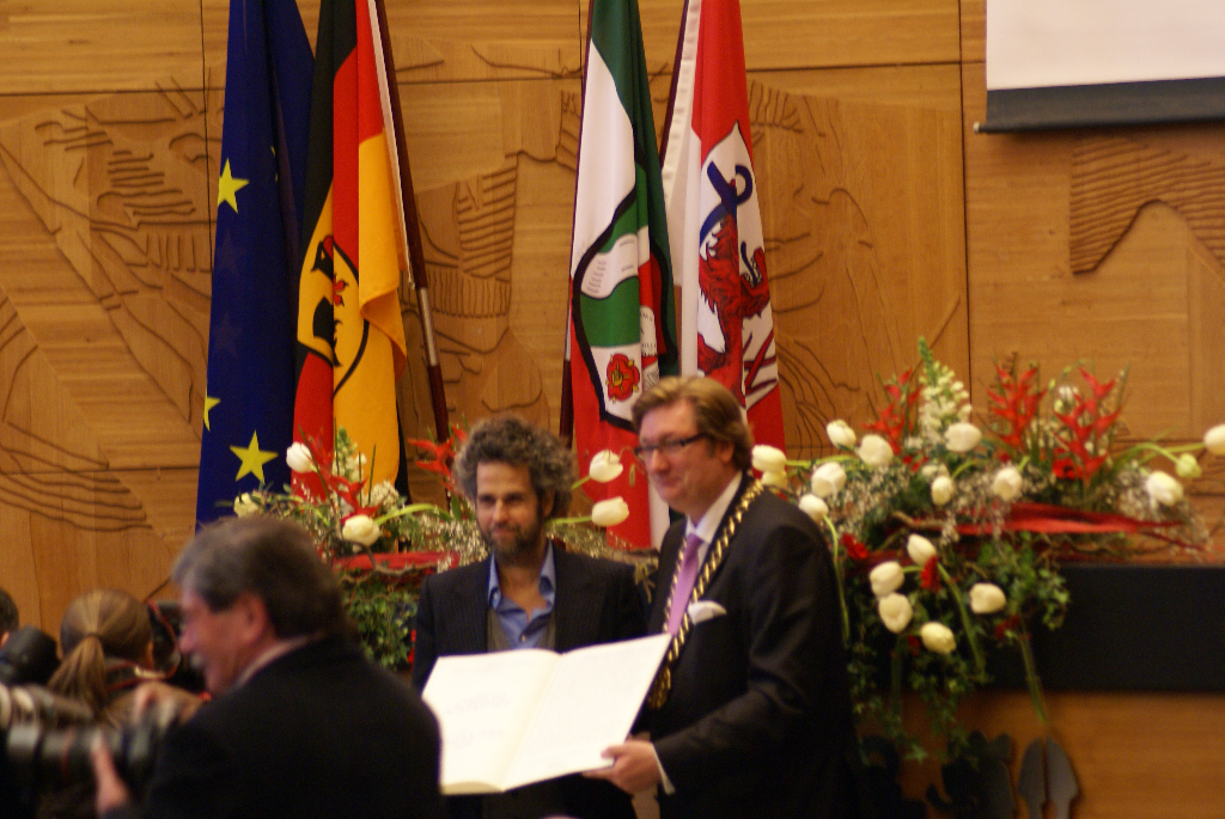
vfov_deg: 6.8
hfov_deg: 10.1
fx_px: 6897
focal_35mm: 202
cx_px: 612
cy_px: 410
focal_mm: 135
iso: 400
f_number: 4.5
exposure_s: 1/30
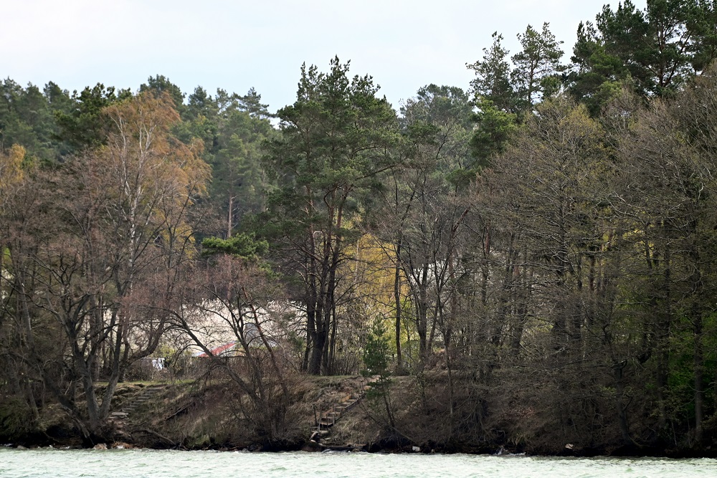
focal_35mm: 300
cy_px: 239
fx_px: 5975
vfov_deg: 4.6
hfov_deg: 6.9
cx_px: 358
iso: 400
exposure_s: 1/800
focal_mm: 300
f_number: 5.6
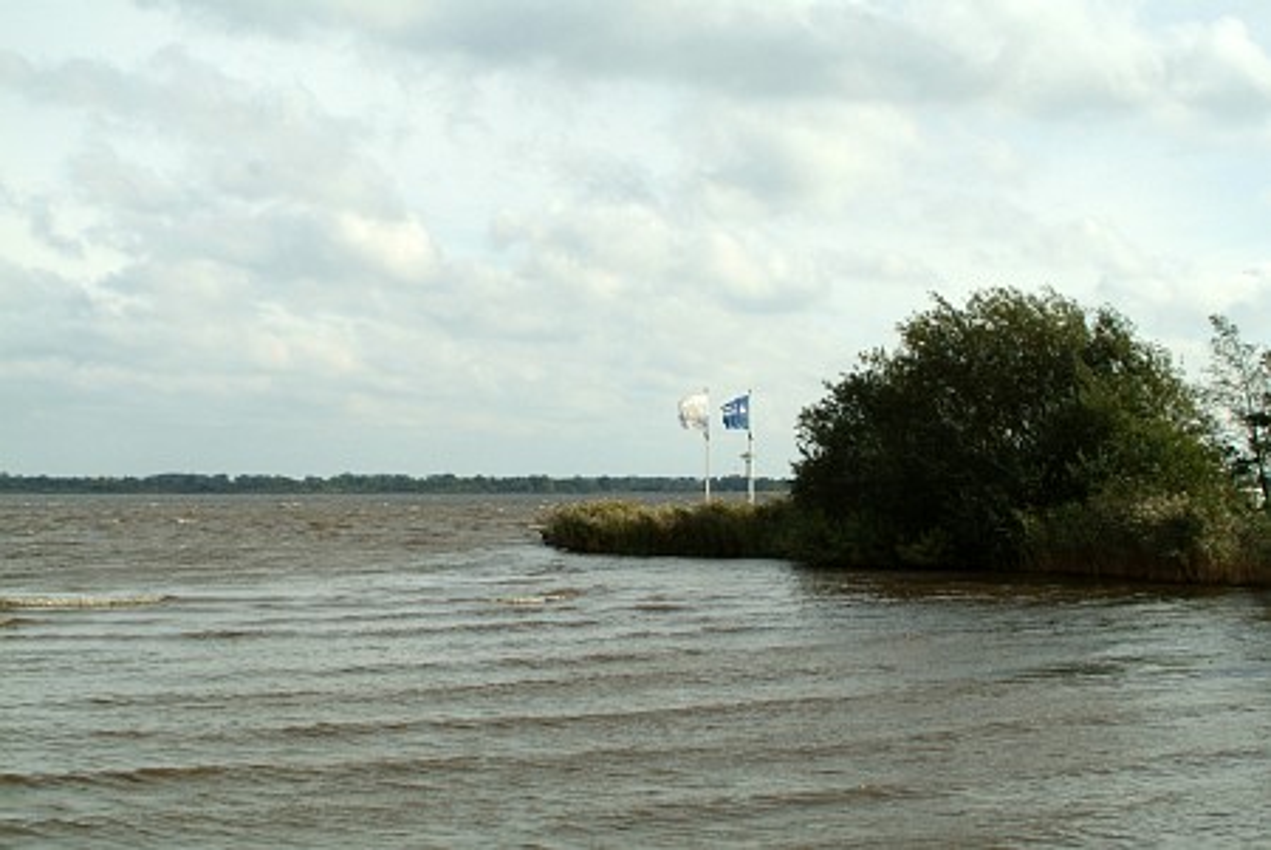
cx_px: 636
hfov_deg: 37.5
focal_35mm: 53
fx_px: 1873
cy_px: 425
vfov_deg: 25.6
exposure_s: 1/2000
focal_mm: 35
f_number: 4.8
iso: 400
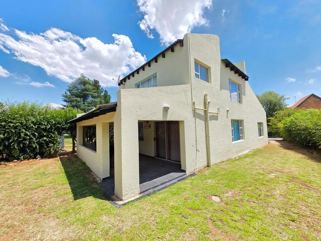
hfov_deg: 106.2
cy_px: 120
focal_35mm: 13
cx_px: 160
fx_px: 121
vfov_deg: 89.9
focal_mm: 2.2
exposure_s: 1/871
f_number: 1.9
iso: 40
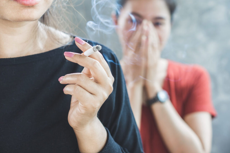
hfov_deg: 26.7
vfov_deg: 17.9
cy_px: 76
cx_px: 115
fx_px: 486
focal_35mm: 76
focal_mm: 50
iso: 100
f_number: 2.8
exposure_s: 1/30
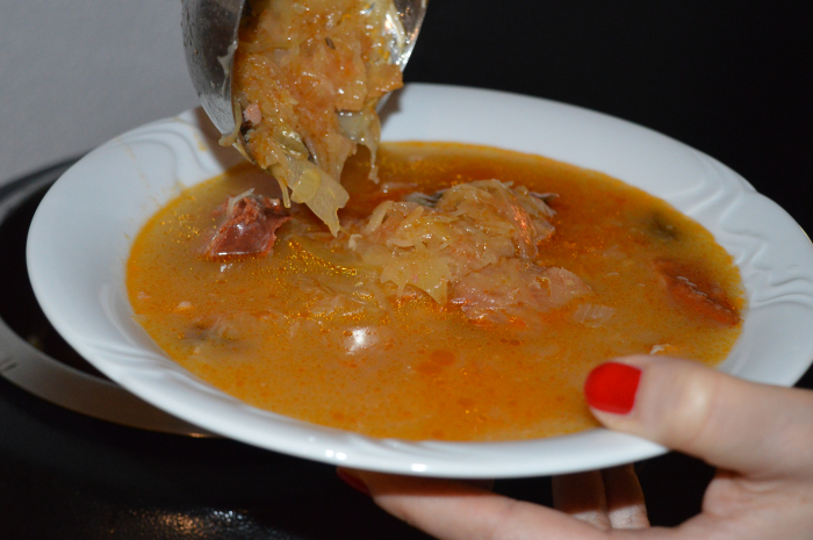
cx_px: 406
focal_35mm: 60
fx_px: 1353
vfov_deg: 22.6
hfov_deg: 33.4
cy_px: 270
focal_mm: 40
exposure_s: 1/60
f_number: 5
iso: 2000
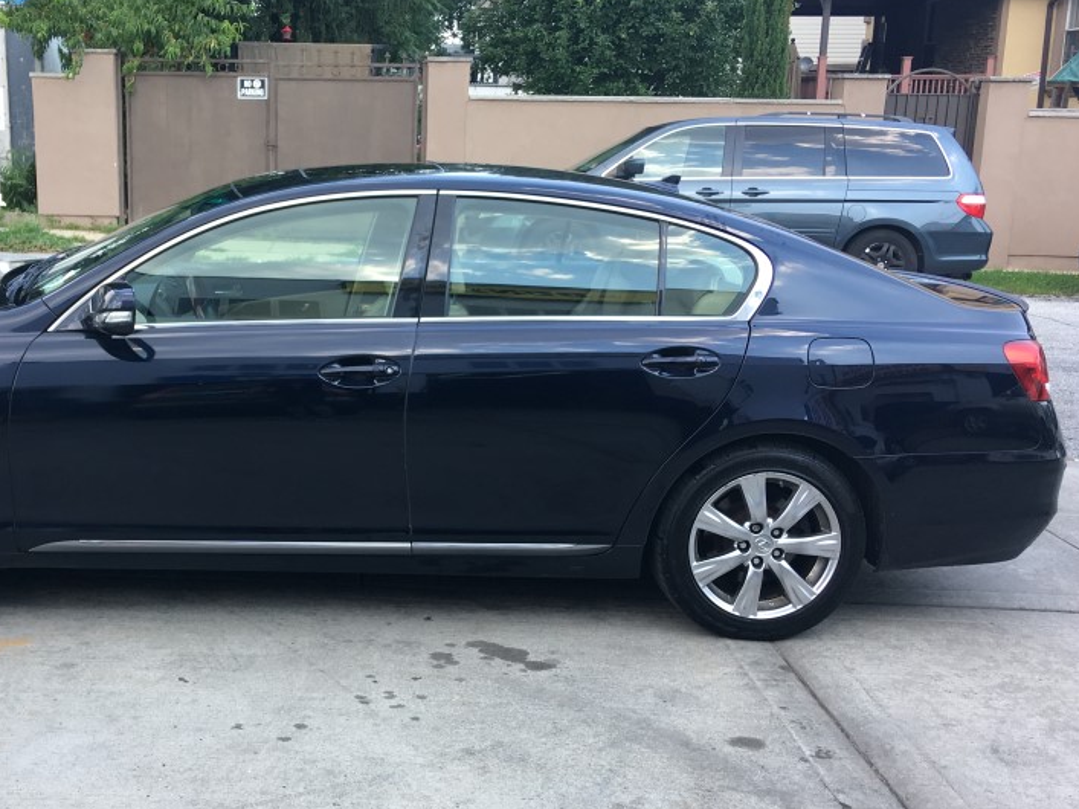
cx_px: 353
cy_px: 401
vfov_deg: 34.3
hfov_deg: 44.1
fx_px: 1309
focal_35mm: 42
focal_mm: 4.15
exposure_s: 1/187
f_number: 2.2
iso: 25
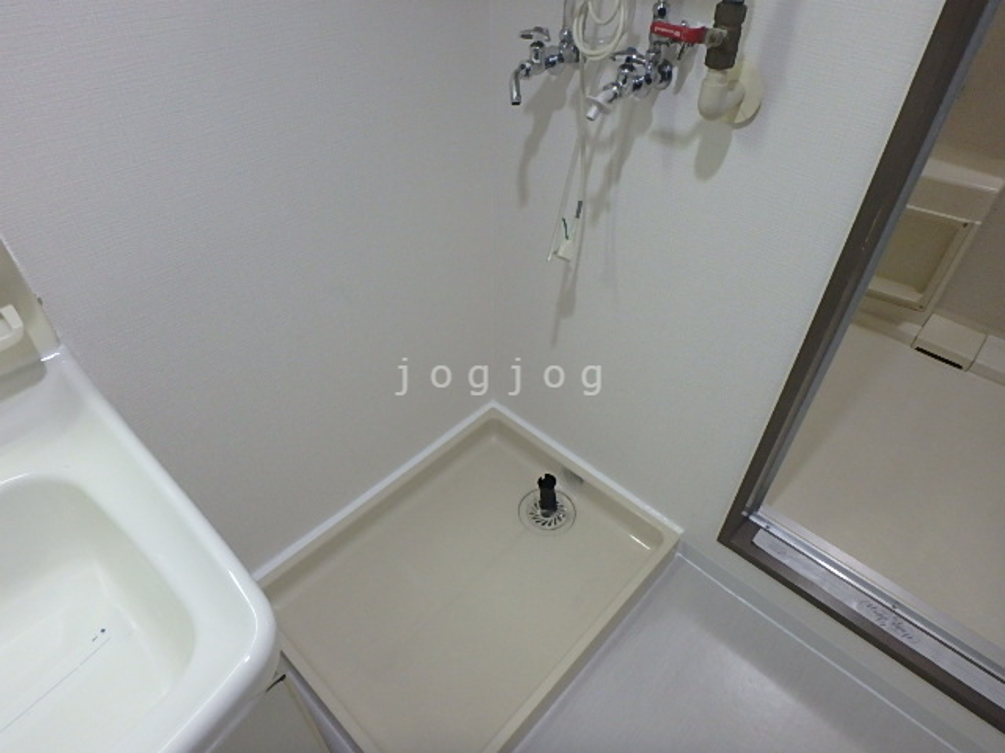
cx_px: 502
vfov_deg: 63.4
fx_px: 610
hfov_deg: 79.0
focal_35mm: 21
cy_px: 376
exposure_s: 1/30
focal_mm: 3.7
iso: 500
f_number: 3.5
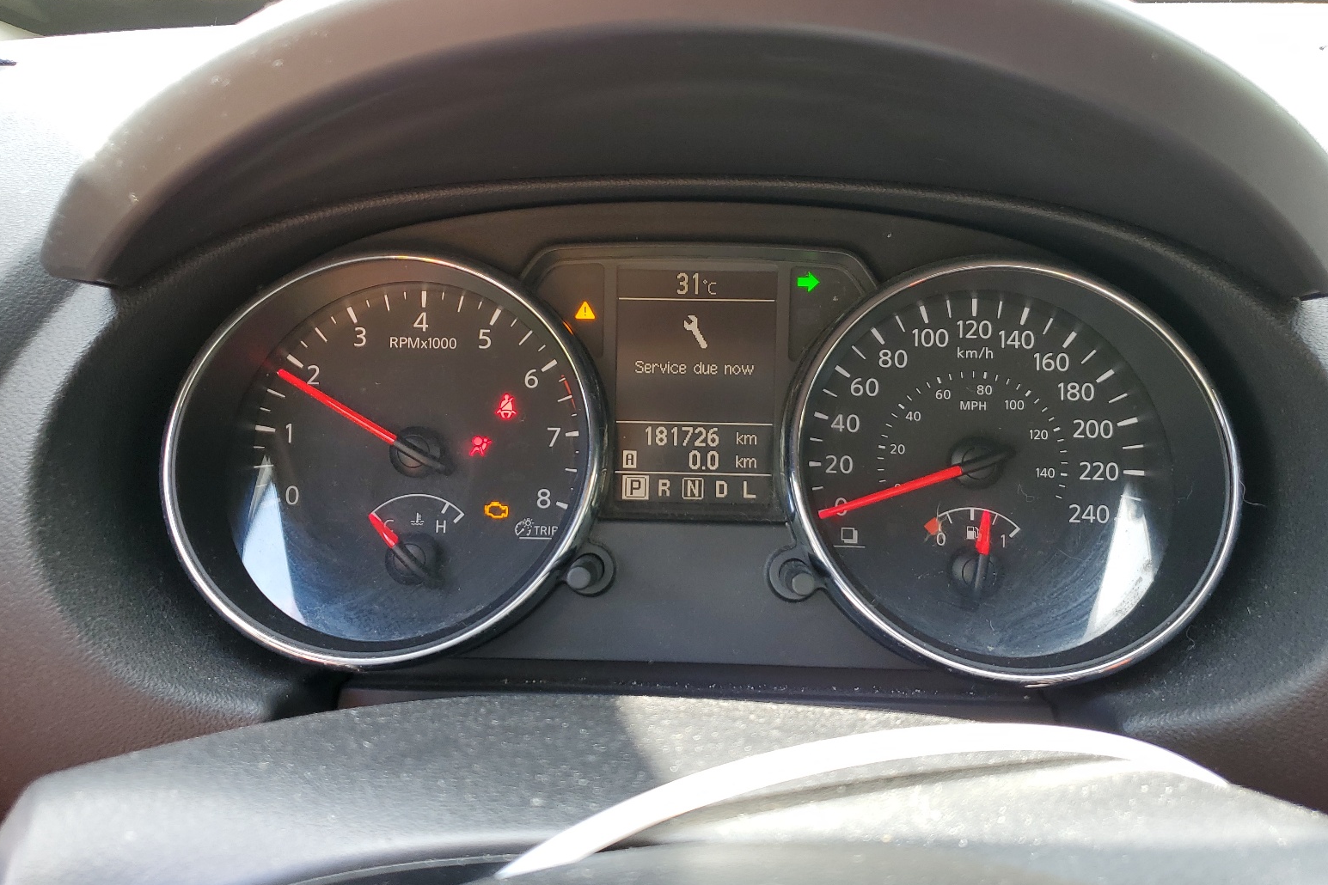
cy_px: 428
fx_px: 1033
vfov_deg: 46.4
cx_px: 656
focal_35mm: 28
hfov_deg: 65.5
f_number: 1.5
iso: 50
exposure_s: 1/125
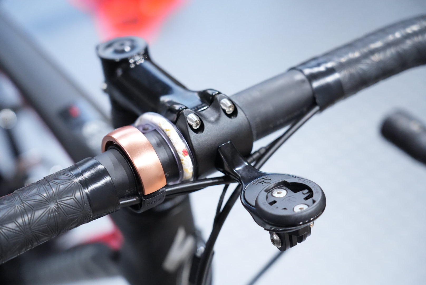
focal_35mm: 89
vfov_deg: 15.4
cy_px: 142
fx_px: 1054
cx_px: 213
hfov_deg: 22.9
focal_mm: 89
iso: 6400
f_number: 4.5
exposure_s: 1/100
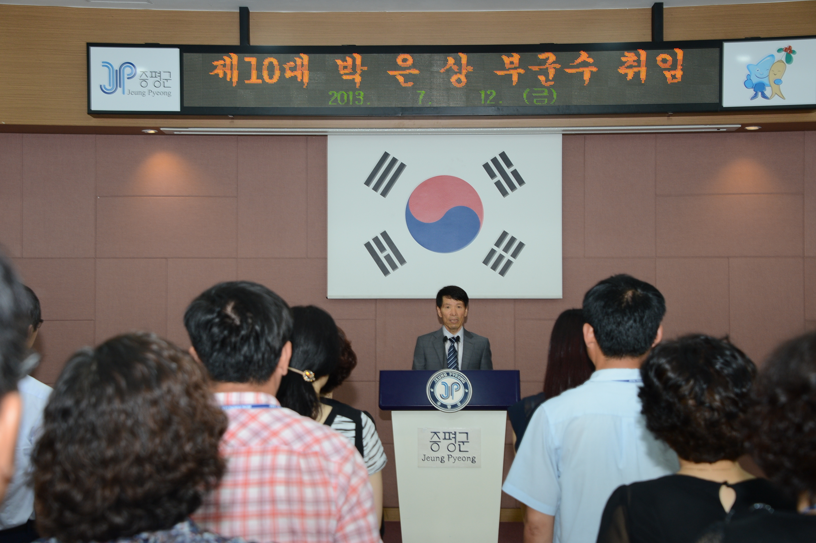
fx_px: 1405
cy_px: 272
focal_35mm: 62
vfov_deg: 21.9
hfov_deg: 32.4
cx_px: 408
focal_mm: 62
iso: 800
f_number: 7.1
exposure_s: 1/60
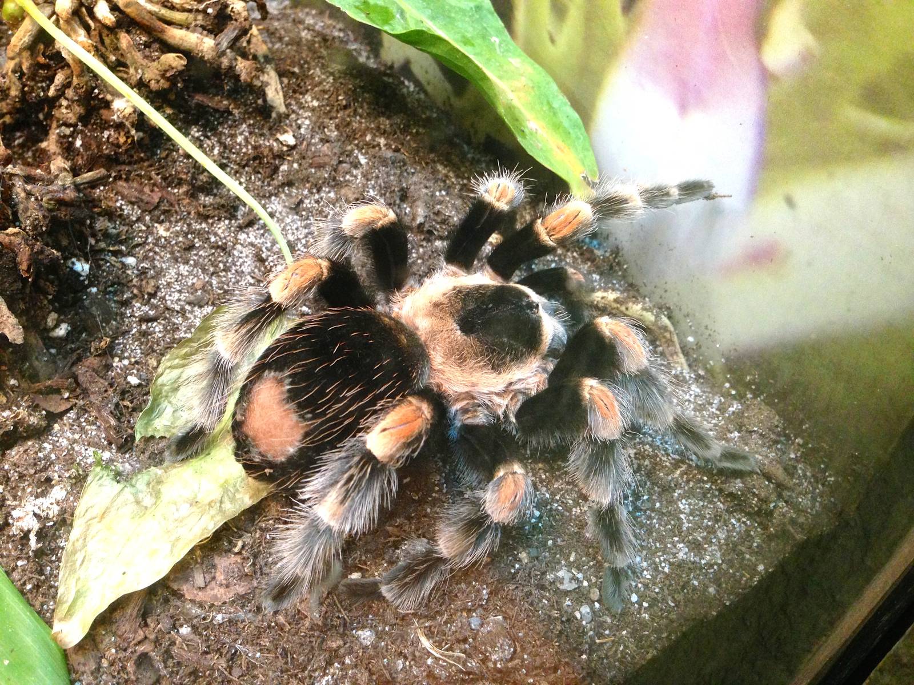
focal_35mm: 33
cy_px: 342
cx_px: 457
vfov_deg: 42.9
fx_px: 871
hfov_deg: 55.4
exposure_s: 1/20
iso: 250
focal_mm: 4.12
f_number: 2.4
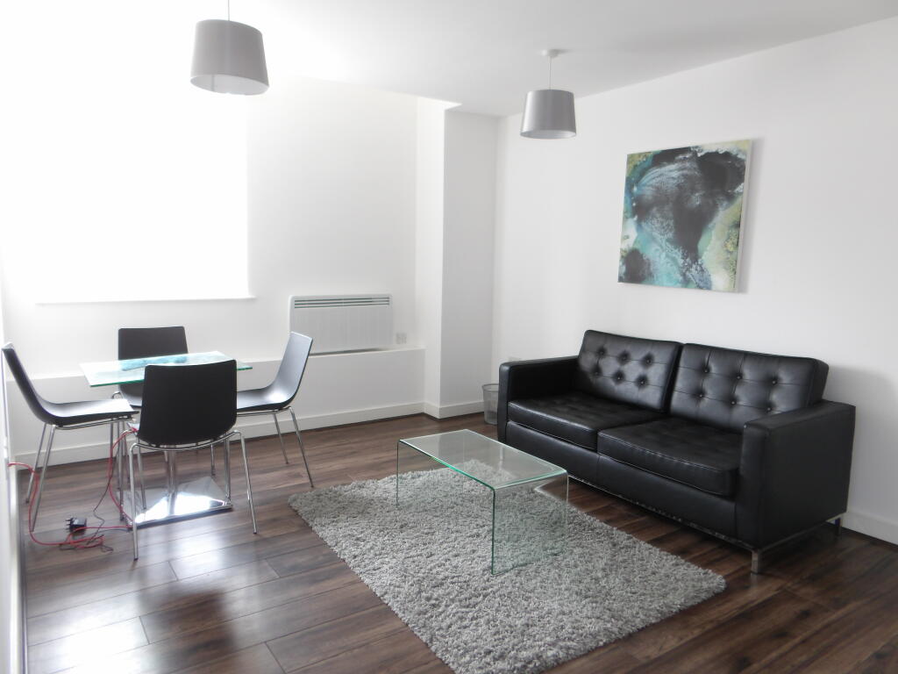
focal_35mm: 24
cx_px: 449
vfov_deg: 56.8
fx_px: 623
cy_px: 337
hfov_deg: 71.6
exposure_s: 1/15
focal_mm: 4.3
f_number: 2.9
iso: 100
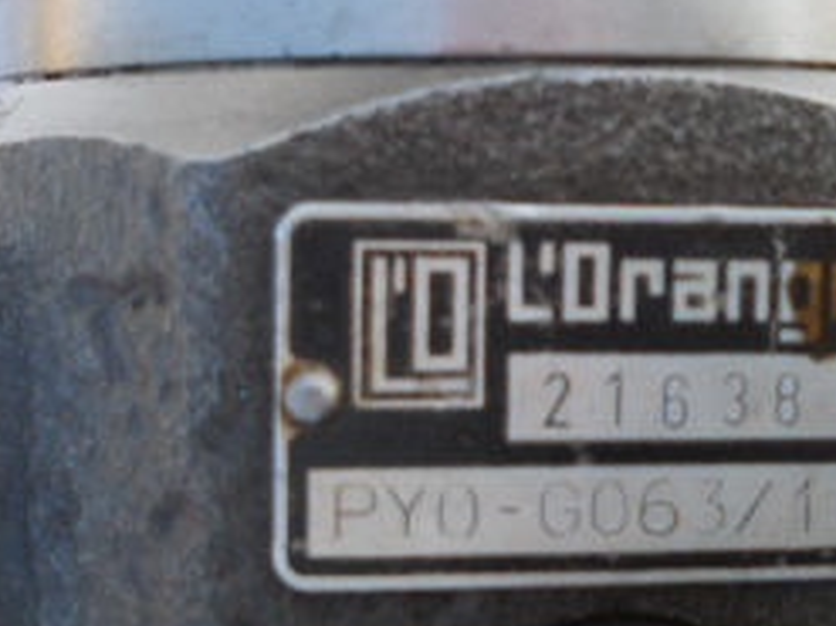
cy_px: 196
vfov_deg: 20.9
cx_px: 565
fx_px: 1690
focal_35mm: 70
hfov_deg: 27.6
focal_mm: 4.9
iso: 80
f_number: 3.2
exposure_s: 1/250
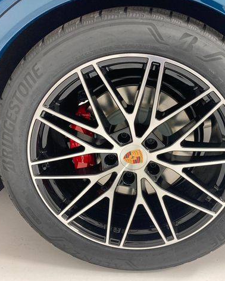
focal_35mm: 37
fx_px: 308
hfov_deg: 40.0
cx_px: 134
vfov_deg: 49.1
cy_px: 141
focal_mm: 3.99
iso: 64
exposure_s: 1/120
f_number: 1.8
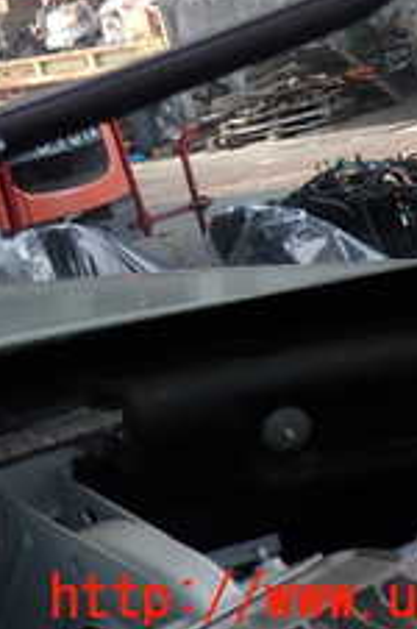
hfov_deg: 15.5
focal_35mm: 83
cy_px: 8
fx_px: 1446
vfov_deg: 23.5
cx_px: -156
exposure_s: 1/100
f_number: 3.2
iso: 100
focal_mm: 5.4
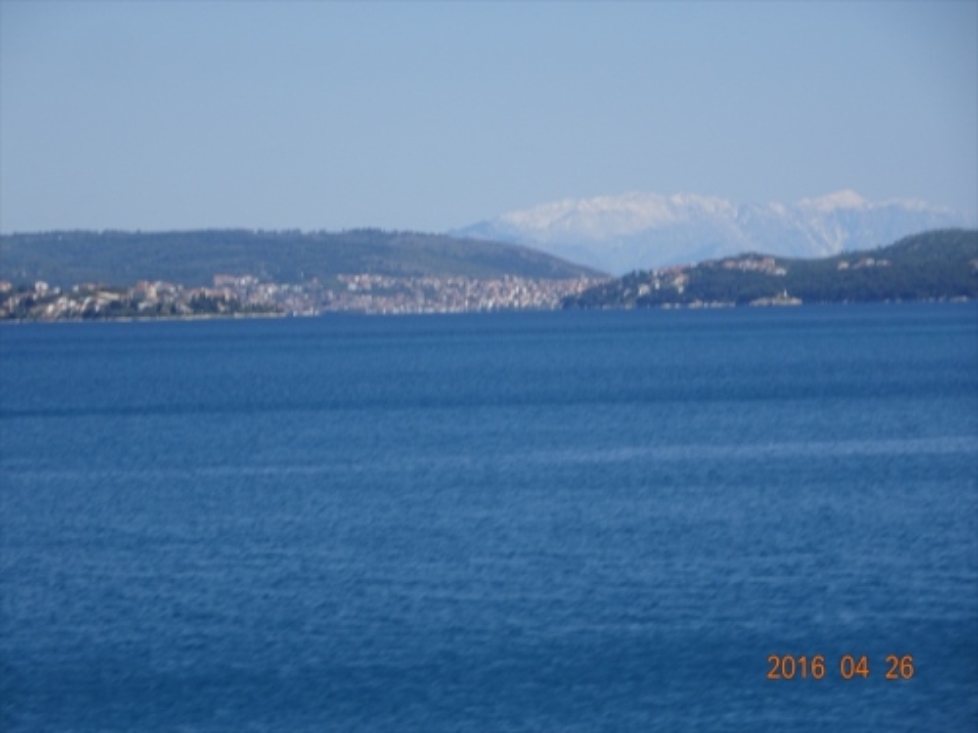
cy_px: 366
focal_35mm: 200
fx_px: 5651
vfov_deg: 7.4
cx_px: 489
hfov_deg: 9.9
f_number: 6.3
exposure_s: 1/200
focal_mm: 34.17
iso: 80
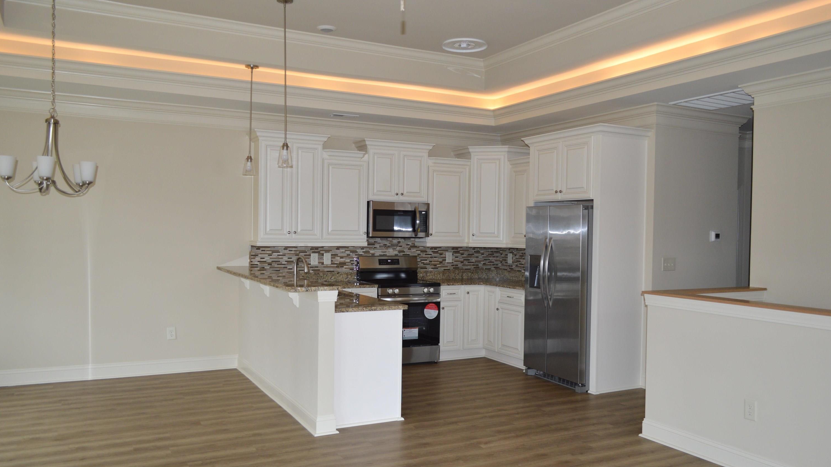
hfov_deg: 66.1
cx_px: 421
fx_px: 639
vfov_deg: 40.2
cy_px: 243
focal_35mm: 29
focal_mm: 18
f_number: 4
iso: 400
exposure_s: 1/60
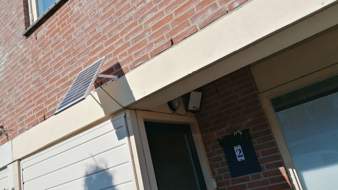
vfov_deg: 38.9
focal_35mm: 30
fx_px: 269
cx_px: 169
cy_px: 100
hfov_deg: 64.3
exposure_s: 1/2146
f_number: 1.8
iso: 50
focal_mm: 4.75
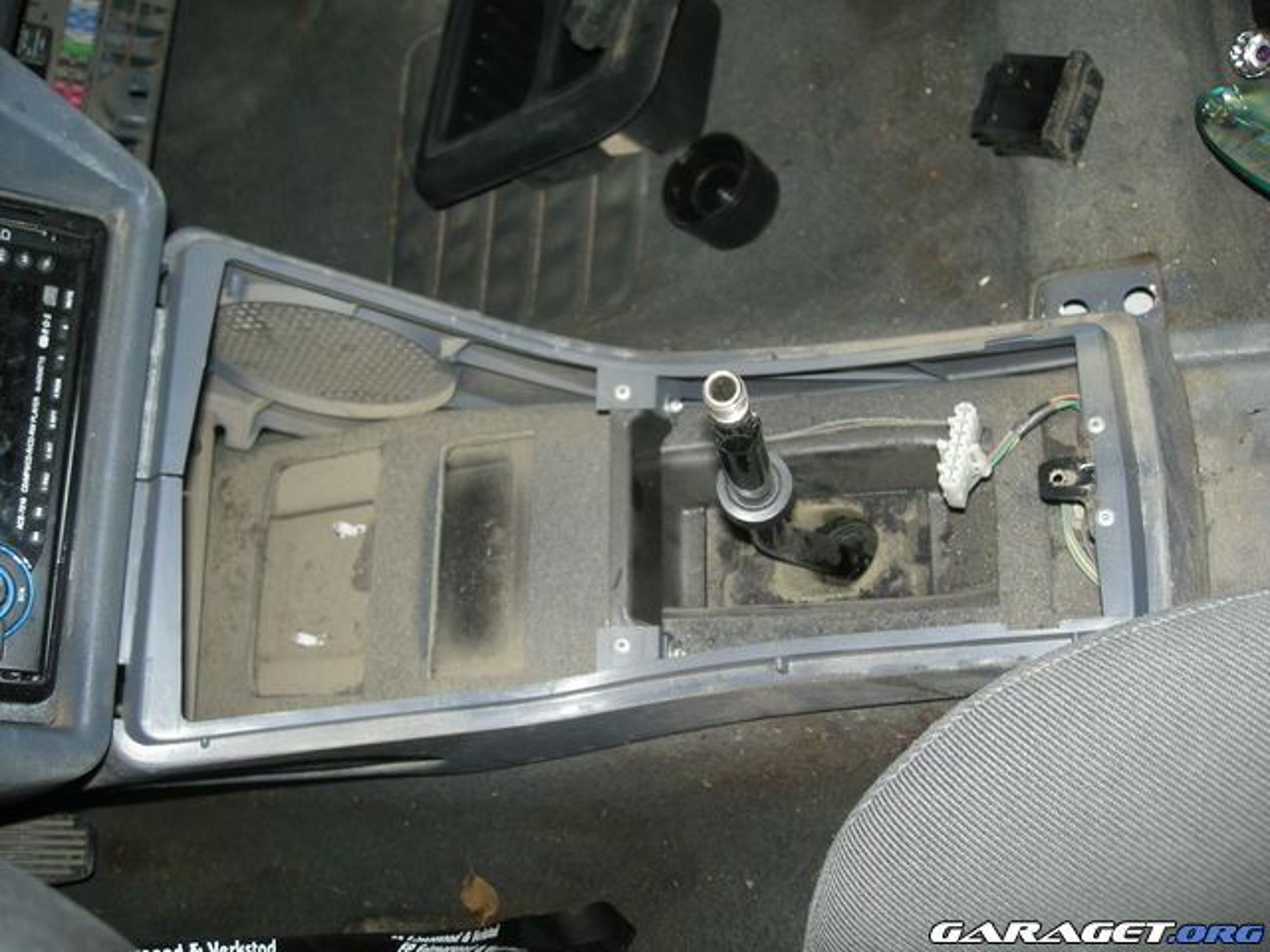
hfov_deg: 52.6
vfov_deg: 40.7
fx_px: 1284
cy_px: 476
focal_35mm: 35
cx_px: 635
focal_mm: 5.7
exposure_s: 1/60
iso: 50
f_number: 2.8
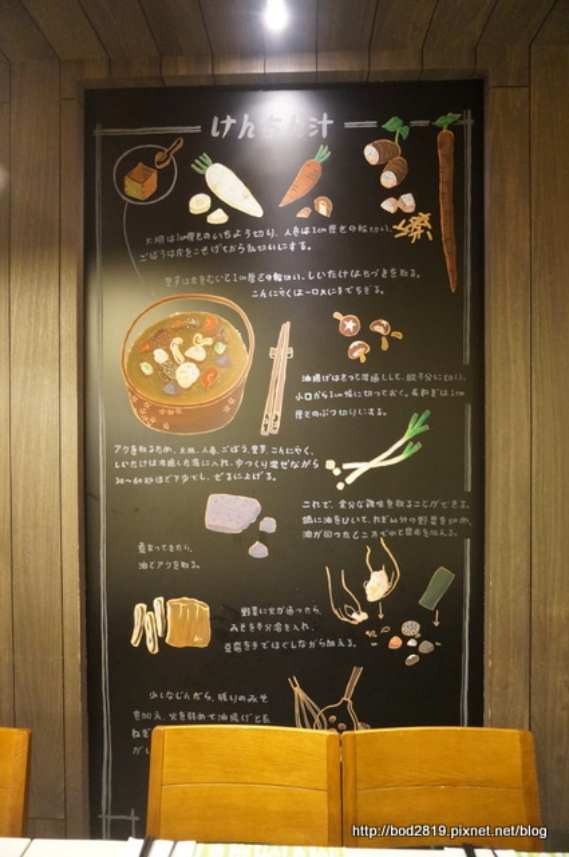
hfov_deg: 53.0
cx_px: 284
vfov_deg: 73.8
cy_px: 428
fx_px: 571
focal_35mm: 24
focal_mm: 16
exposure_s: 1/15
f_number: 3.5
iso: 3200
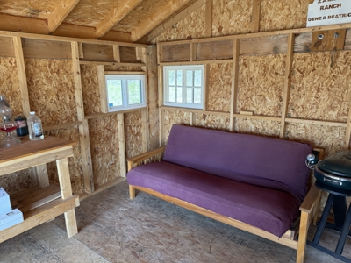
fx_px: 243
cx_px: 176
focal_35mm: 24
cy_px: 132
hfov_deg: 71.6
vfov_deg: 56.8
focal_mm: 6.76
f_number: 1.78
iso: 200
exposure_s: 1/158
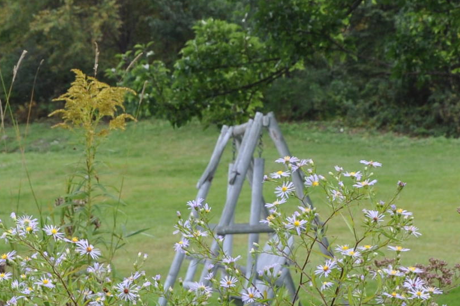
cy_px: 292
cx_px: 80
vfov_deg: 9.9
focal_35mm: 138
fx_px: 1759
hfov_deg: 14.8
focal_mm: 25
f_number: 6.3
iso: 200
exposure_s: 1/160
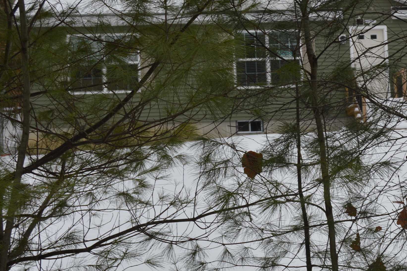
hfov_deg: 21.2
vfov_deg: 14.4
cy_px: 125
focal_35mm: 95
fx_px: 1073
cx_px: 336
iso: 100
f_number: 7.1
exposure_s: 1/160
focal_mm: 34
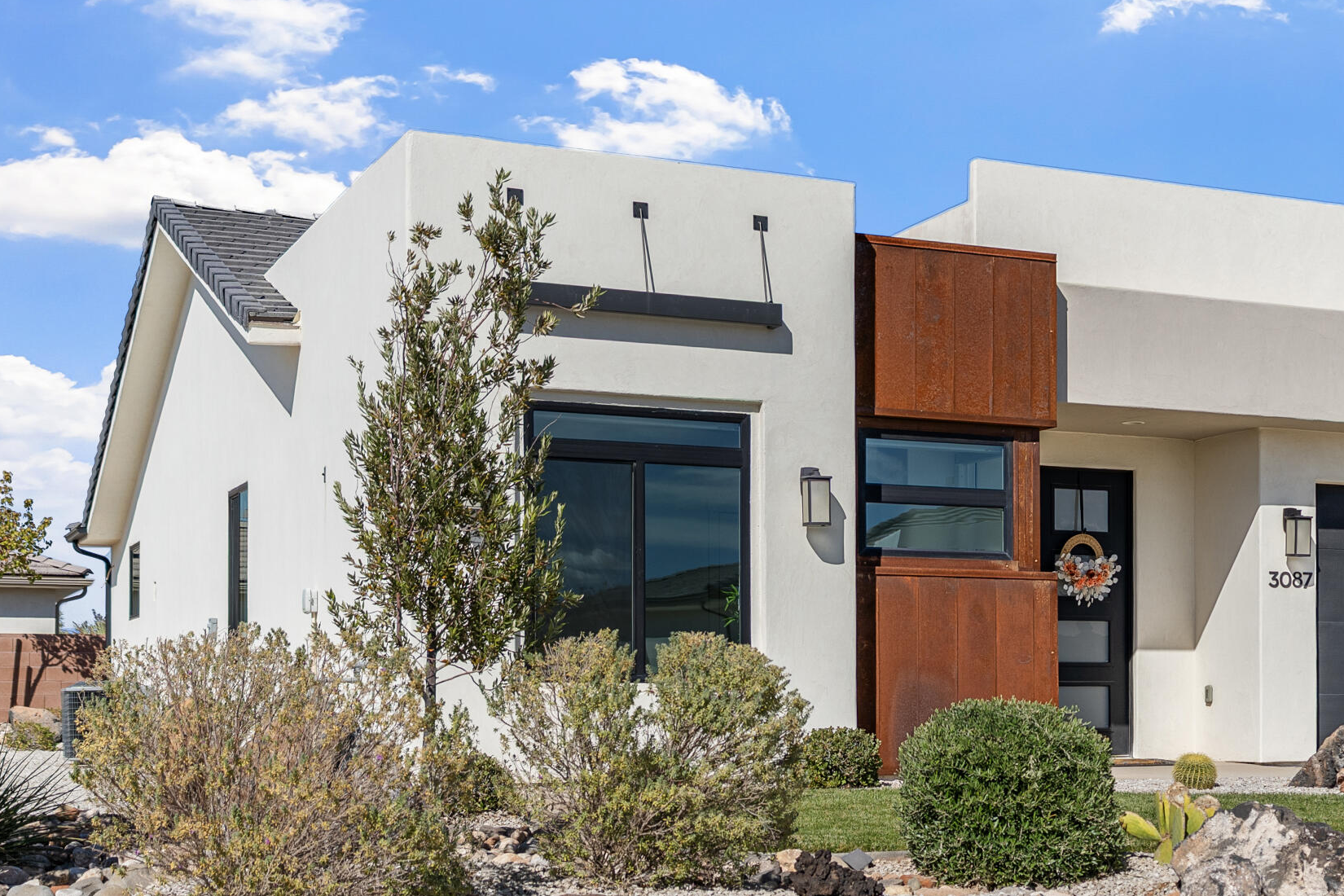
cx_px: 1186
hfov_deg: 31.9
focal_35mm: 60
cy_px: 686
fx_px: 2240
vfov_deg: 22.4
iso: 125
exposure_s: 1/1600
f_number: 2.8
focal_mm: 33
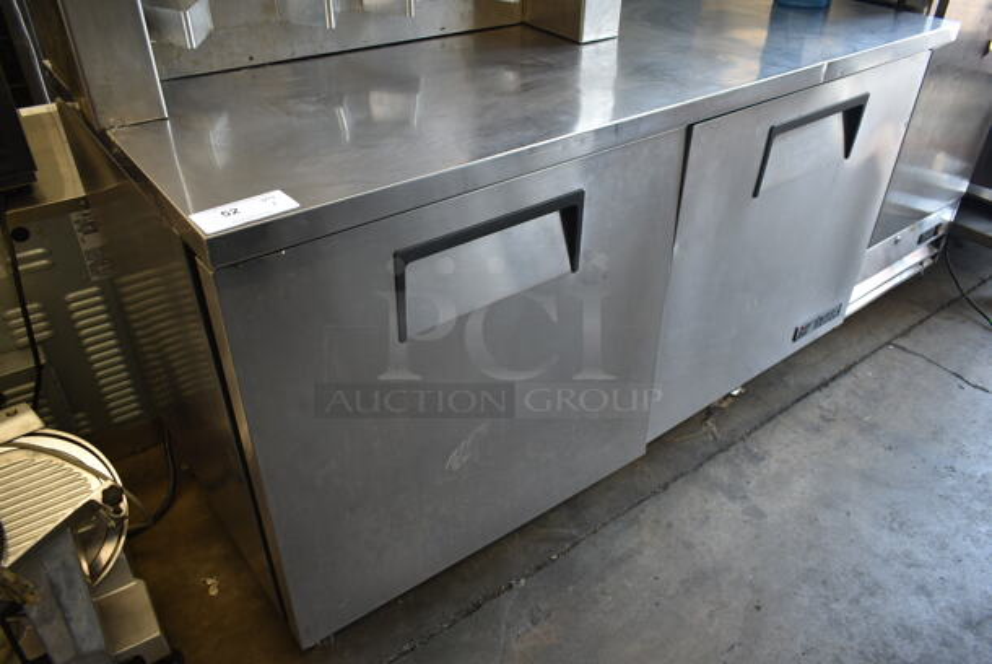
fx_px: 745
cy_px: 332
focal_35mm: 27
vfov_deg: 48.0
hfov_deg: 67.3
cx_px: 496
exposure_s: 1/30
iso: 200
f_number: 3.5
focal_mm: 18
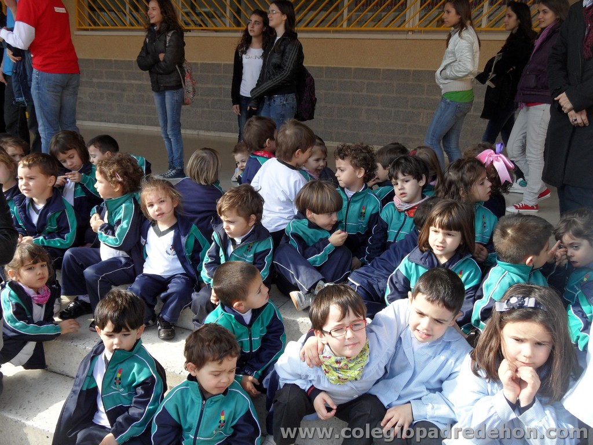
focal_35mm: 32
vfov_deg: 44.2
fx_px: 548
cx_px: 296
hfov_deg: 56.8
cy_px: 222
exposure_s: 1/250
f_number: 3.4
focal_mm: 5.3
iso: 80
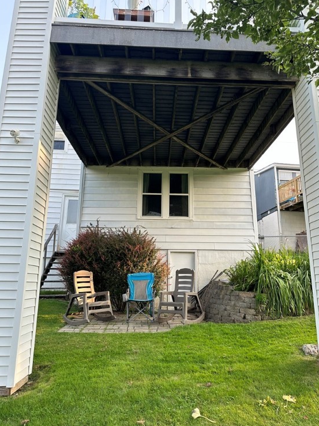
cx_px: 162
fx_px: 307
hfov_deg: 54.9
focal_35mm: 25
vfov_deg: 69.4
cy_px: 207
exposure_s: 1/467
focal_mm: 6.86
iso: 80
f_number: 1.78
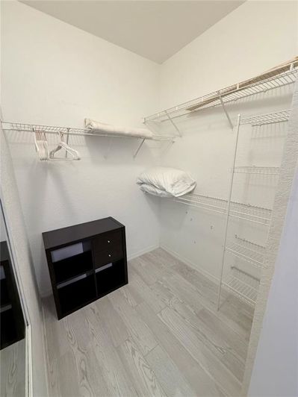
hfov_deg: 85.7
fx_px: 161
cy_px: 198
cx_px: 149
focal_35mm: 14
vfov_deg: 102.1
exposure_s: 1/60
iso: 250
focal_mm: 2.22
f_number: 2.2
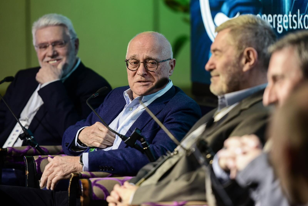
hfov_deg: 12.1
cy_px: 103
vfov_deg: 8.1
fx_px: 1455
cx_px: 154
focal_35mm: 170
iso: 1600
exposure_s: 1/250
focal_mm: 170
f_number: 2.8
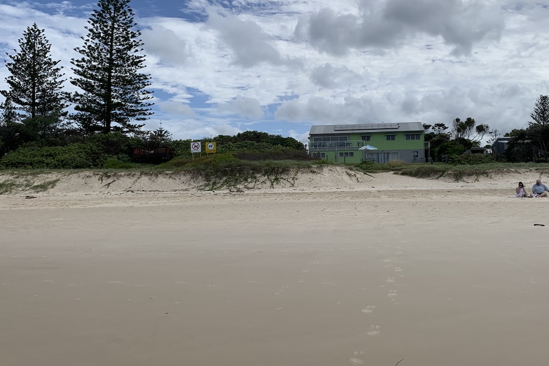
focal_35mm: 35
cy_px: 170
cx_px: 306
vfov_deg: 37.8
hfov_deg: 54.3
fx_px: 534
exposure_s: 1/5405
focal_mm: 4.25
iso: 25
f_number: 1.8
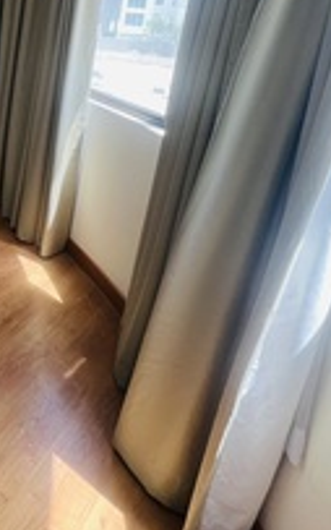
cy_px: 116
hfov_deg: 29.9
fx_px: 447
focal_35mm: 31
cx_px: -126
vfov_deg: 57.3
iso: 40
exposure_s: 1/100
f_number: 1.8
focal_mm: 1.57
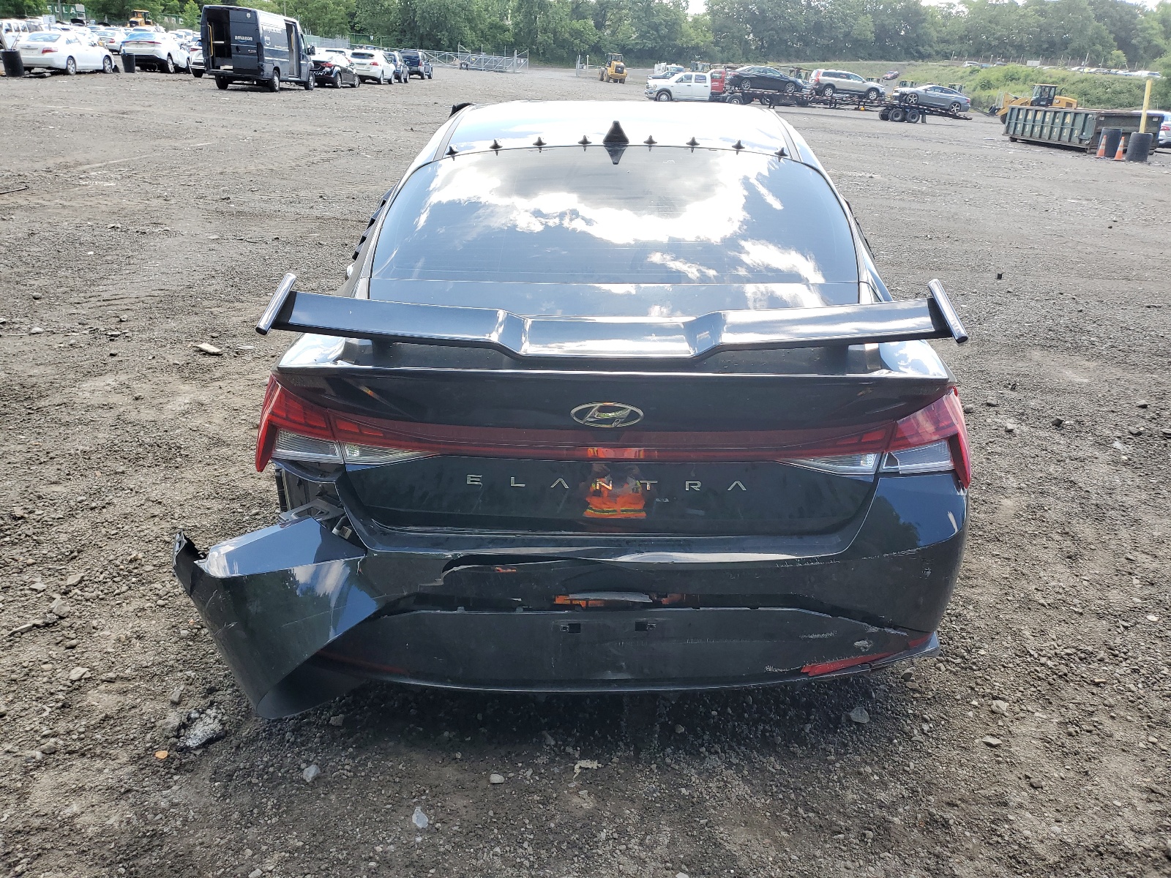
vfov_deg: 53.1
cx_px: 586
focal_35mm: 26
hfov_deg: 67.3
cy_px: 439
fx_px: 880
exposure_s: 1/476
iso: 50
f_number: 1.5
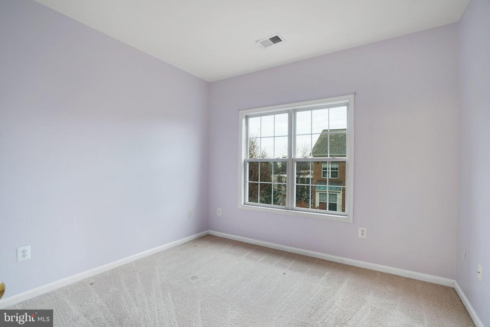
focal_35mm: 16
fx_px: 218
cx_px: 245
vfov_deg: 73.7
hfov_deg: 96.7
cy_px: 164
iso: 1250
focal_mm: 16
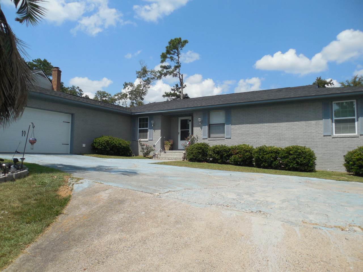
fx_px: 262
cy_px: 136
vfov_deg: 54.9
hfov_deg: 69.4
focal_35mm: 25
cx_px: 182
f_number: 6.6
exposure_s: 1/500
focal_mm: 4.5
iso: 125
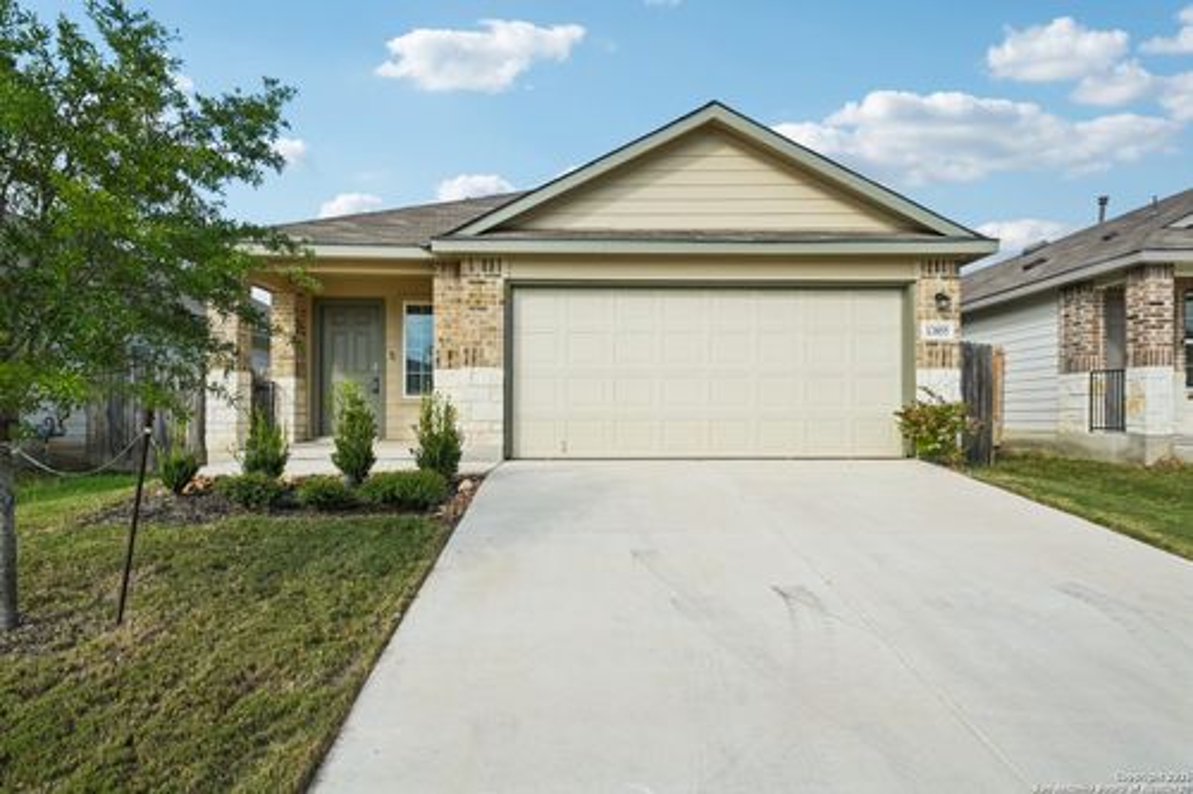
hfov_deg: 81.2
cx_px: 596
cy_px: 397
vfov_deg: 59.5
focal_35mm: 21
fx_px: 696
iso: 800
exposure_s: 1/2500
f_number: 8
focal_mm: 21
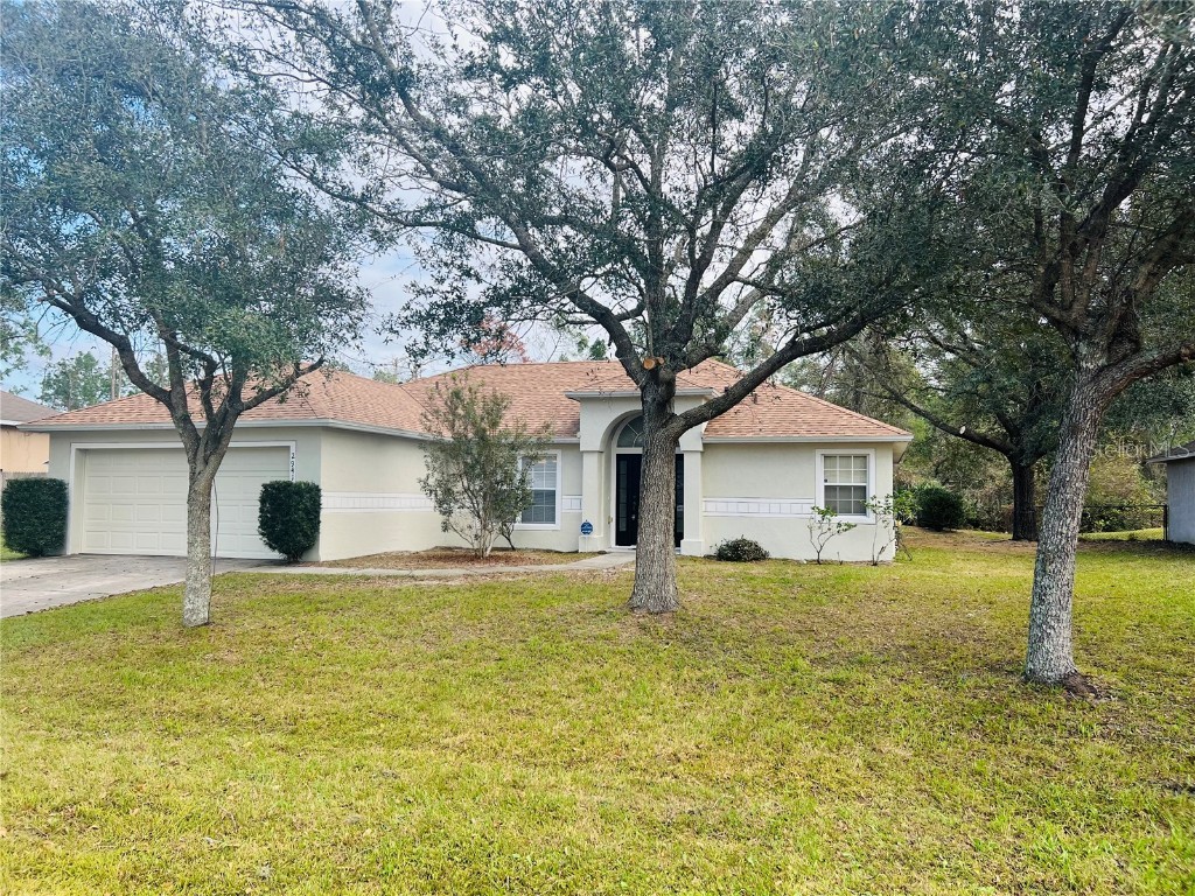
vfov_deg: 53.1
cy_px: 448
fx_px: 898
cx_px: 598
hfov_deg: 67.3
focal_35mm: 26
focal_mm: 5.7
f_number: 1.5
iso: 50
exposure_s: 1/1029
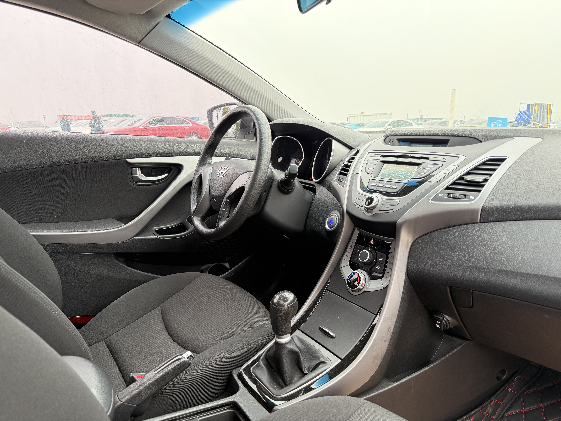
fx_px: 389
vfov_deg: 56.8
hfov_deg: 71.6
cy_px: 210
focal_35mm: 24
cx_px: 280
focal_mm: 6.76
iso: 200
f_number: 1.78
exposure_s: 1/82
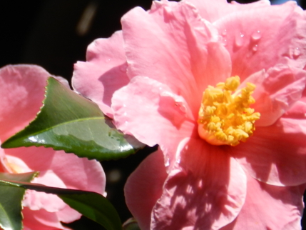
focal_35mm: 811
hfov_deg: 2.4
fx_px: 7171
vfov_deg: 1.8
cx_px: 108
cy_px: 32
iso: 160
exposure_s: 1/400
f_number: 5.6
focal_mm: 77.3
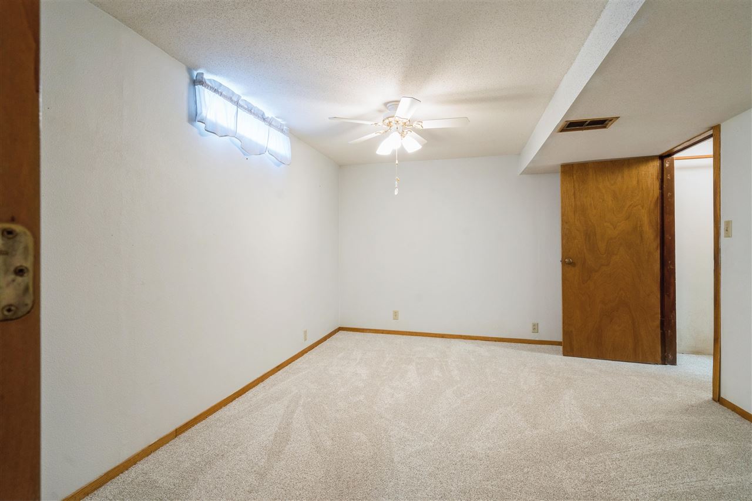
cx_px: 376
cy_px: 250
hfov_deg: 96.7
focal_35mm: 16
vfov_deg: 73.7
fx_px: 334
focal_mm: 16
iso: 800
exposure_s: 1/10
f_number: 8
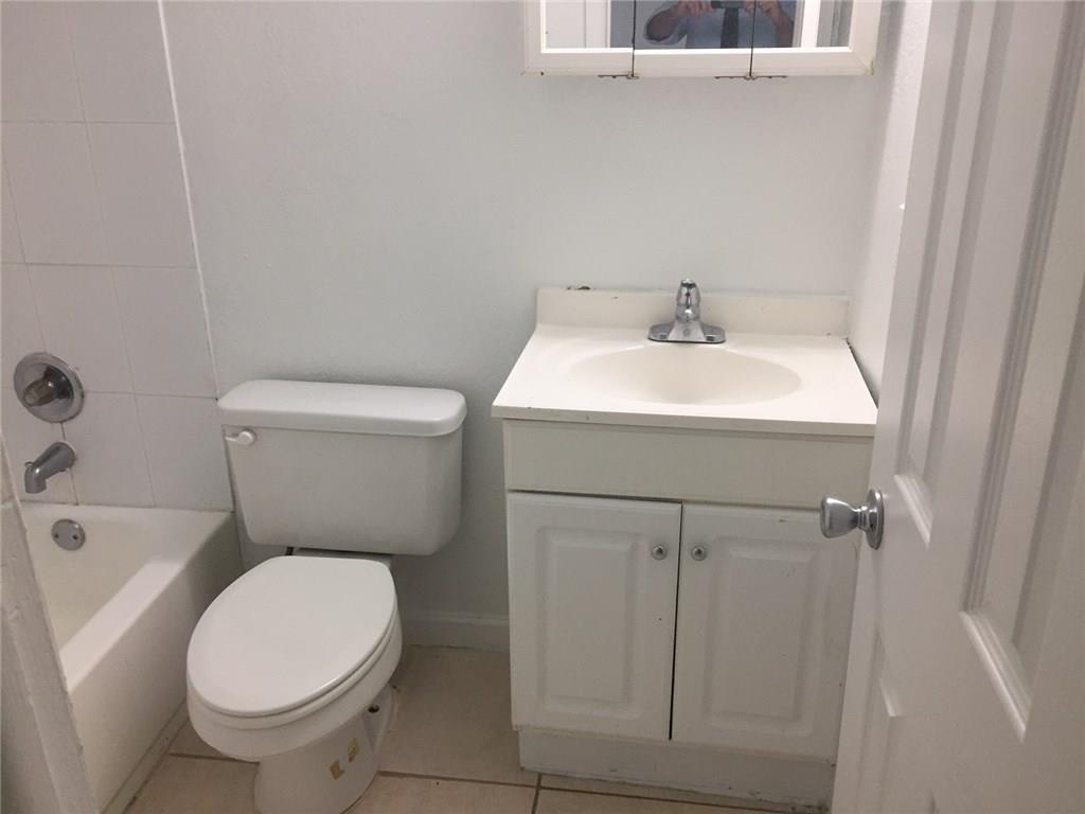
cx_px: 542
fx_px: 909
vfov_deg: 48.2
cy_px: 407
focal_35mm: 29
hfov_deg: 61.7
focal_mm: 4.15
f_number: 2.2
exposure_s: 1/30
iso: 100
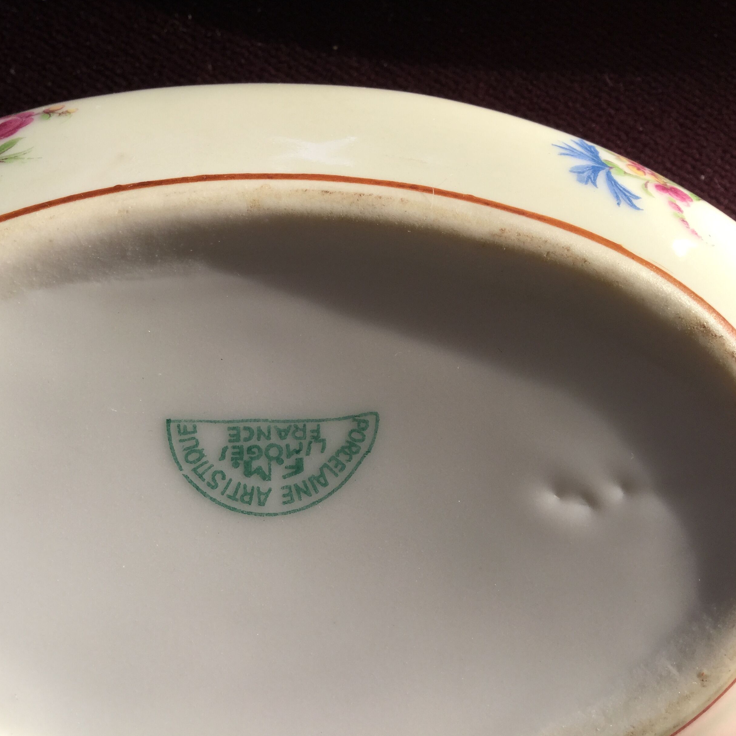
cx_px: 257
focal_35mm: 37
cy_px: 365
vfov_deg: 44.9
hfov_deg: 44.4
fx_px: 890
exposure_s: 1/100
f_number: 2.4
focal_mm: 3.3
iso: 25
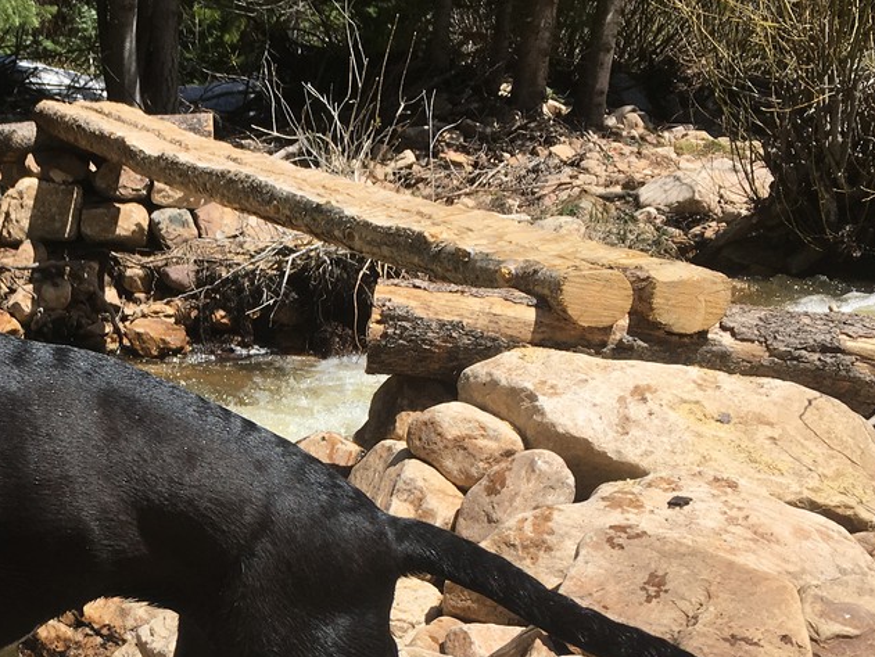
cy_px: 577
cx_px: 86
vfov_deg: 23.5
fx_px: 1543
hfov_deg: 30.3
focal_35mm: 61
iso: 25
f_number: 2.2
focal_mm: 4.15
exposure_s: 1/1603
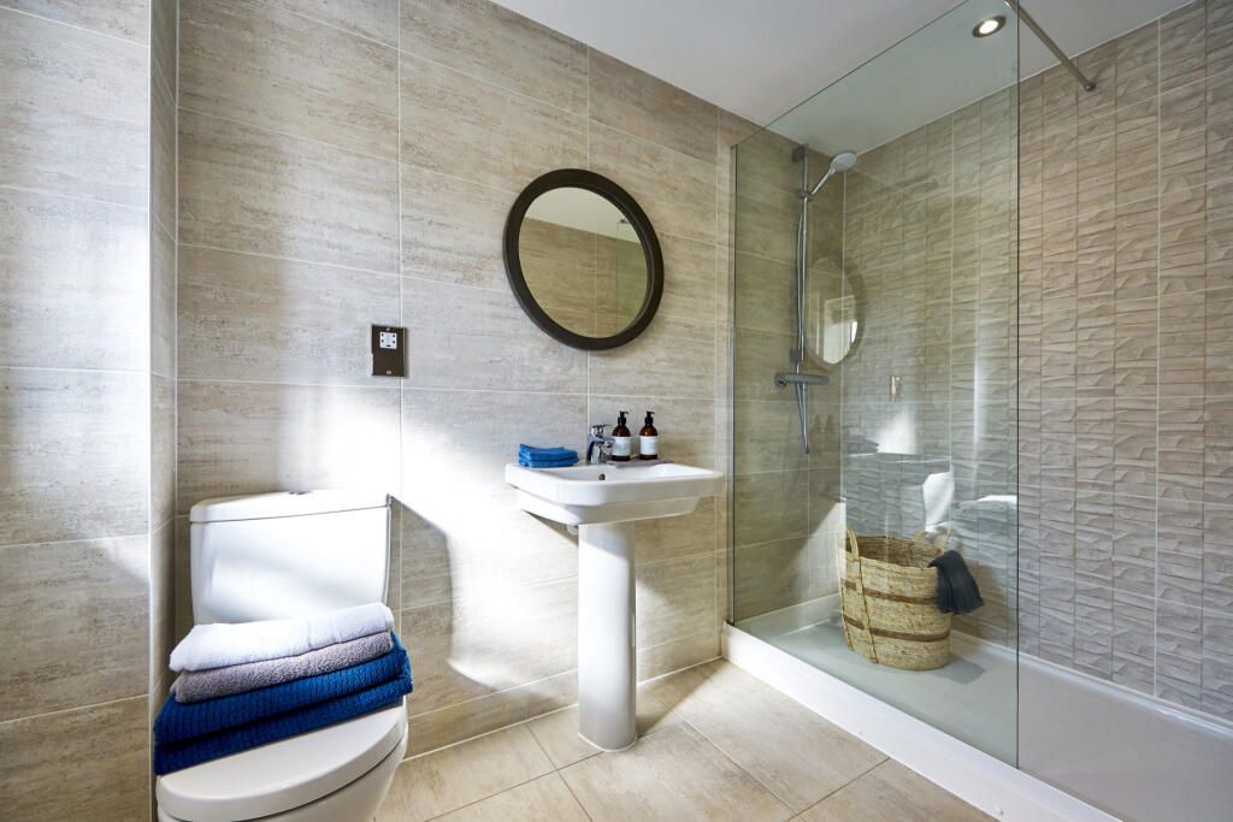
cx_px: 616
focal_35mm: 14
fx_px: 462
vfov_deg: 83.3
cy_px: 411
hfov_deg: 106.3
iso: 200
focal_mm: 9
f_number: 8
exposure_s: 1/25
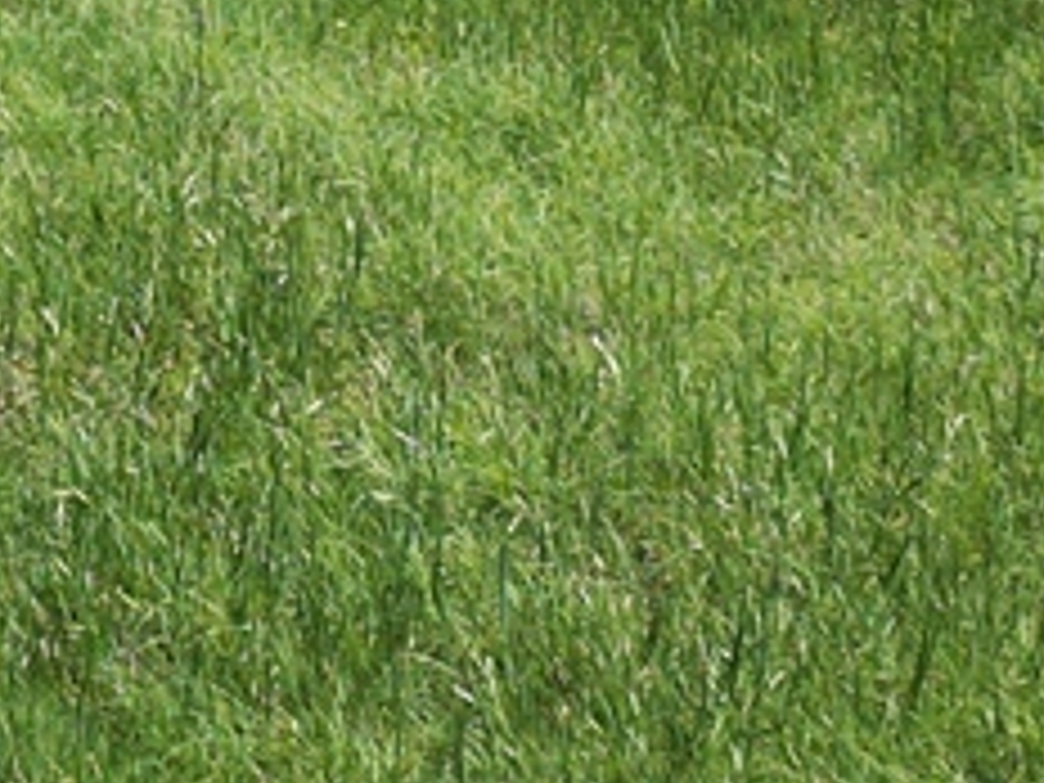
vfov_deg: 8.9
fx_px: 4494
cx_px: -1238
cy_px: -1134
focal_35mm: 149
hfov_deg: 11.5
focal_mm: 6.72
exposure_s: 1/1600
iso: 100
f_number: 1.7
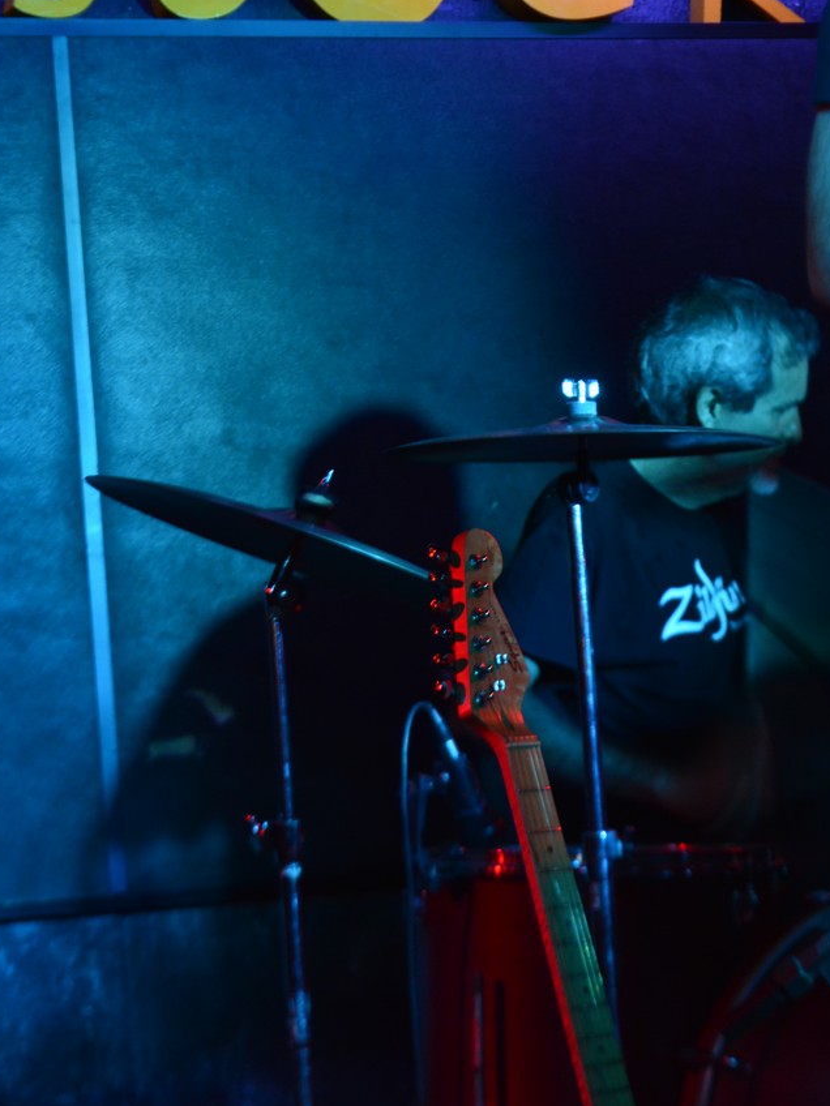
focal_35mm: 120
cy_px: 552
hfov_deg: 12.4
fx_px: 3828
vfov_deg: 16.5
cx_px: 587
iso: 1250
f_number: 5.6
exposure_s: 1/20
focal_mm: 55
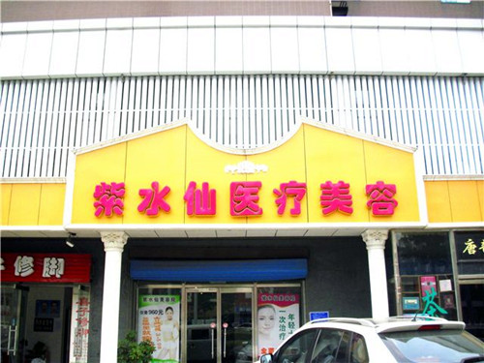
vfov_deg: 37.7
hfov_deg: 49.0
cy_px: 182
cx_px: 242
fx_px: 531
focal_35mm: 38
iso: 100
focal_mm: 6.2
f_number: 8
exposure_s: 1/100
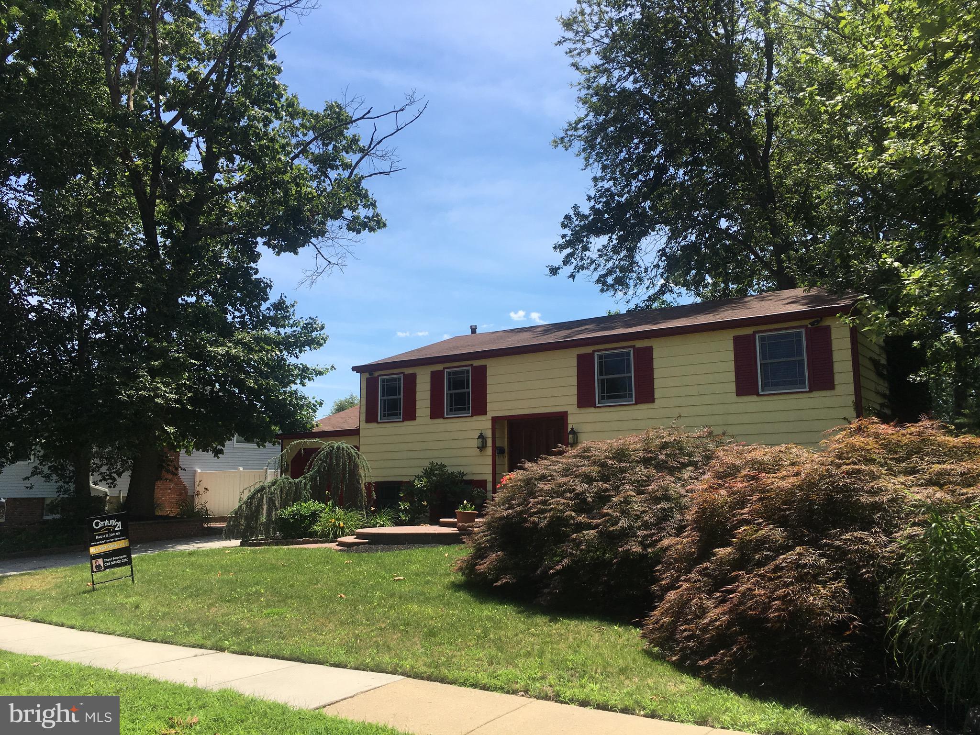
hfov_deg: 61.7
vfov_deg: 48.2
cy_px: 368
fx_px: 821
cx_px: 490
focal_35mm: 29
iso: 25
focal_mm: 4.15
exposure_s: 1/1374
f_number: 2.2
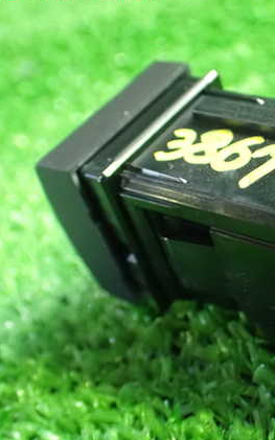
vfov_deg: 33.0
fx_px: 744
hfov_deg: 20.3
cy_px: 212
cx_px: 279
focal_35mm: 62
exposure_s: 1/40
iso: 1600
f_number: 2.8
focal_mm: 7.31
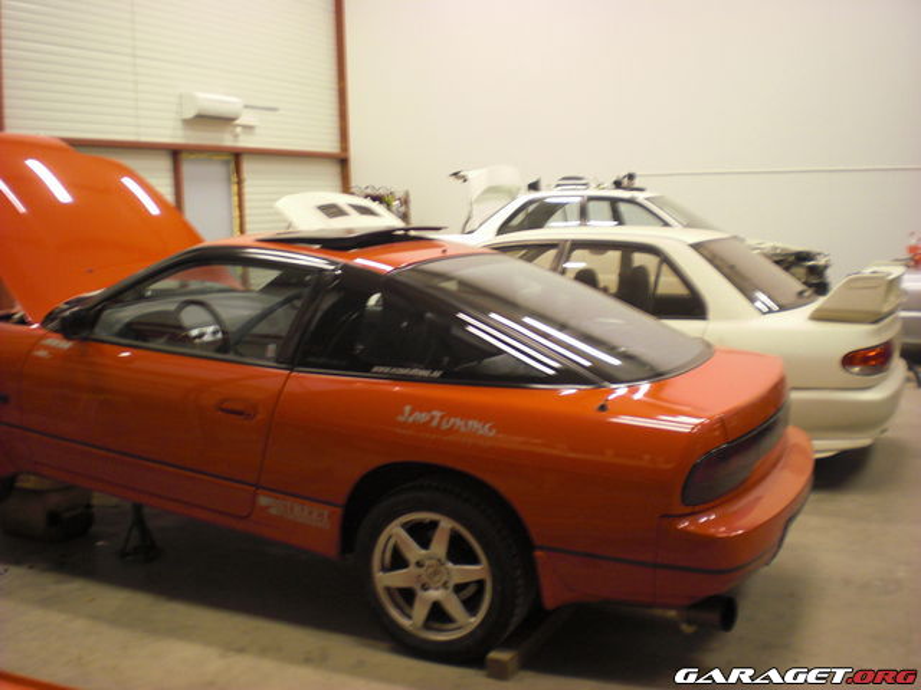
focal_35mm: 38
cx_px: 460
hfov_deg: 49.0
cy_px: 345
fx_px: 1011
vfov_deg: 37.7
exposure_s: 1/15
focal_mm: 6.3
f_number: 3.1
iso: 200
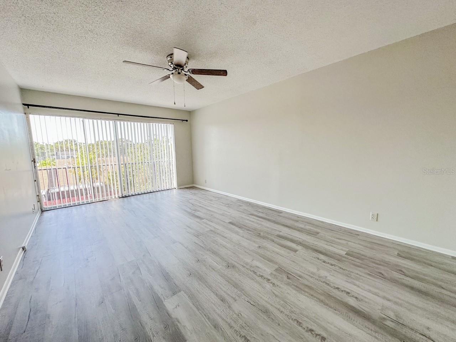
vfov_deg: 85.7
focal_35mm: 14
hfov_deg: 102.1
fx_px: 184
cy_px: 171
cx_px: 228
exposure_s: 1/100
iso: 160
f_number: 2.2
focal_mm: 2.22
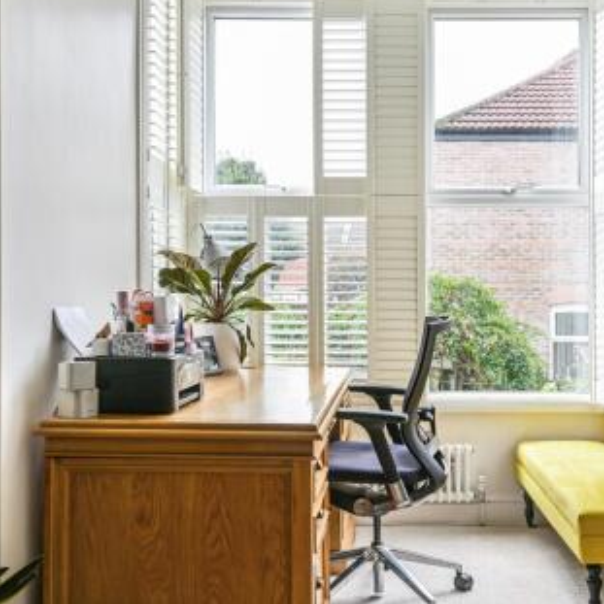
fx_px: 770
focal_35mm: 39
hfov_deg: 42.3
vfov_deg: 42.8
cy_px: 298
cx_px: 398
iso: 100
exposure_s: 1/13
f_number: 7.1
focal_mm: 30
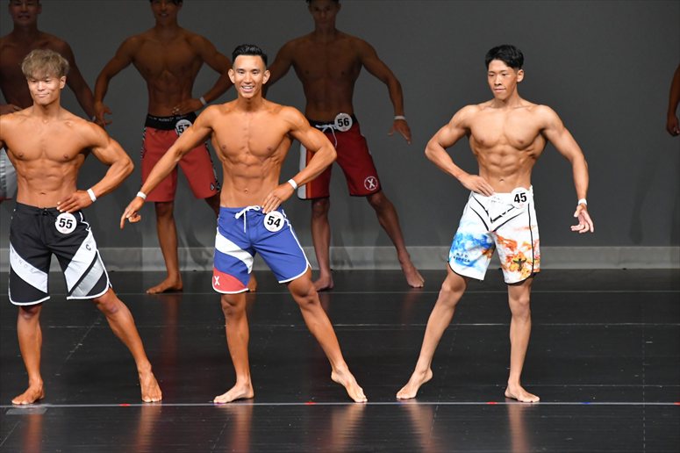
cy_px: 226
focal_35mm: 300
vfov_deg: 4.6
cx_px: 340
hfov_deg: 6.9
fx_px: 5664
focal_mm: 200
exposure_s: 1/400
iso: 4000
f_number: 5.6
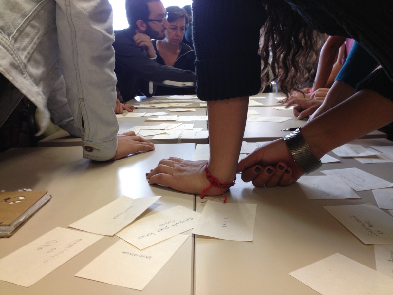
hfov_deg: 52.6
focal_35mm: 35
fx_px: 397
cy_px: 148
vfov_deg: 40.7
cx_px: 196
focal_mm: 4.28
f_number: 2.4
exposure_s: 1/20
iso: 64
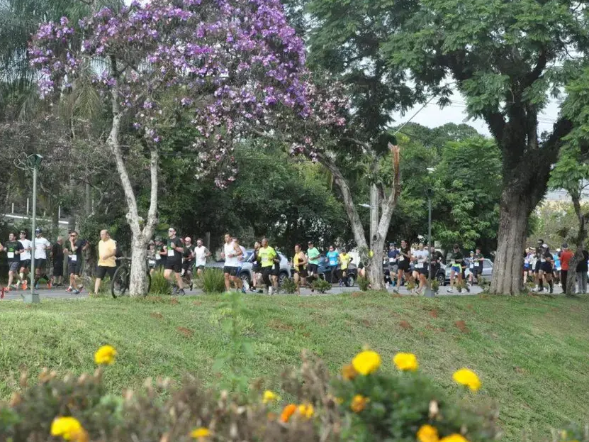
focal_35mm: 102
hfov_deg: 19.3
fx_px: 1735
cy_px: 221
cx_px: 265
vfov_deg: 14.5
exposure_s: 1/2000
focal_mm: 62
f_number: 8
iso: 2500
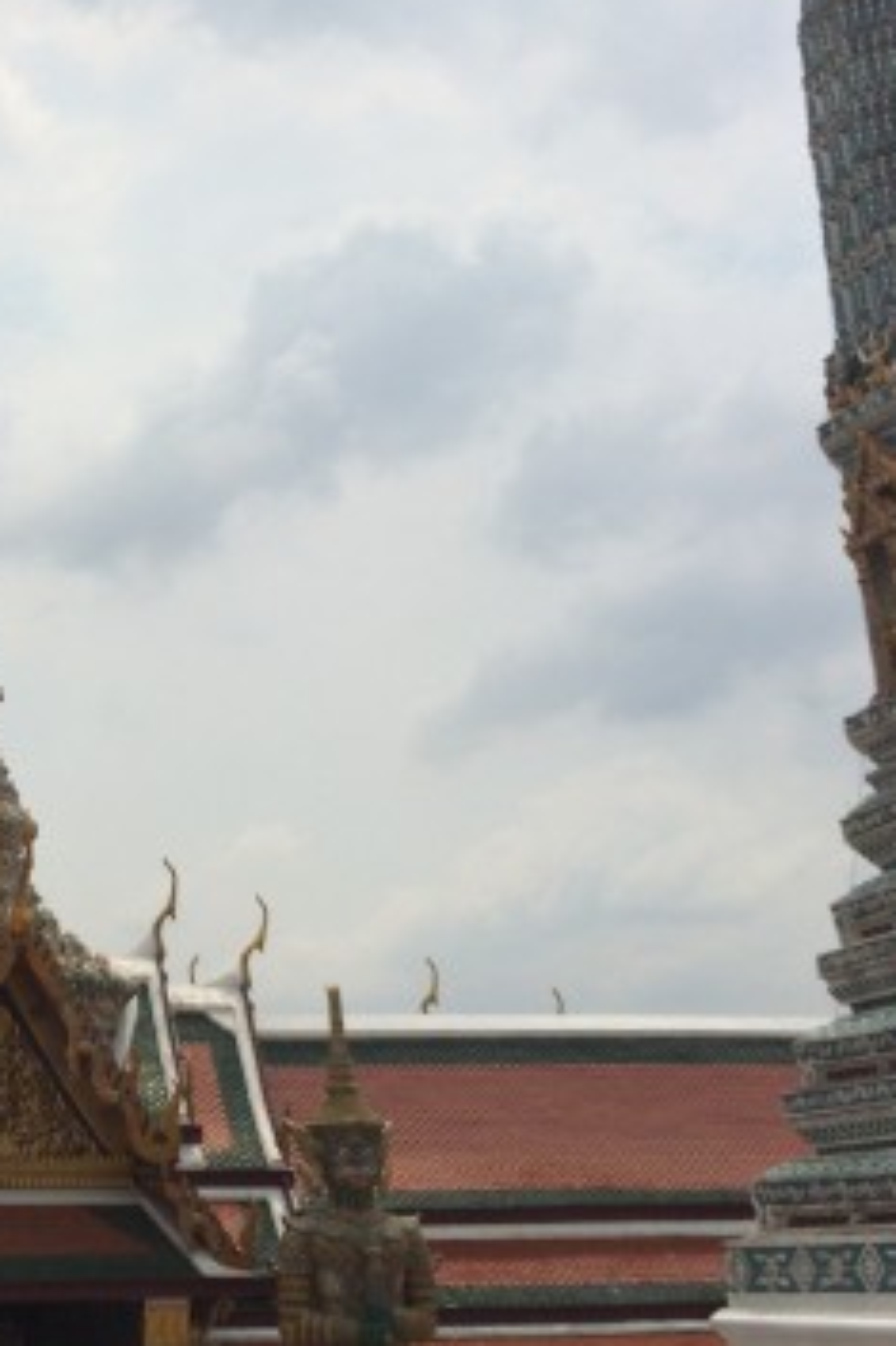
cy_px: 576
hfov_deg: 23.8
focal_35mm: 54
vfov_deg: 36.8
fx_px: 2018
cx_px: -23
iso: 40
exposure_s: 1/8264
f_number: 2.2
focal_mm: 4.12
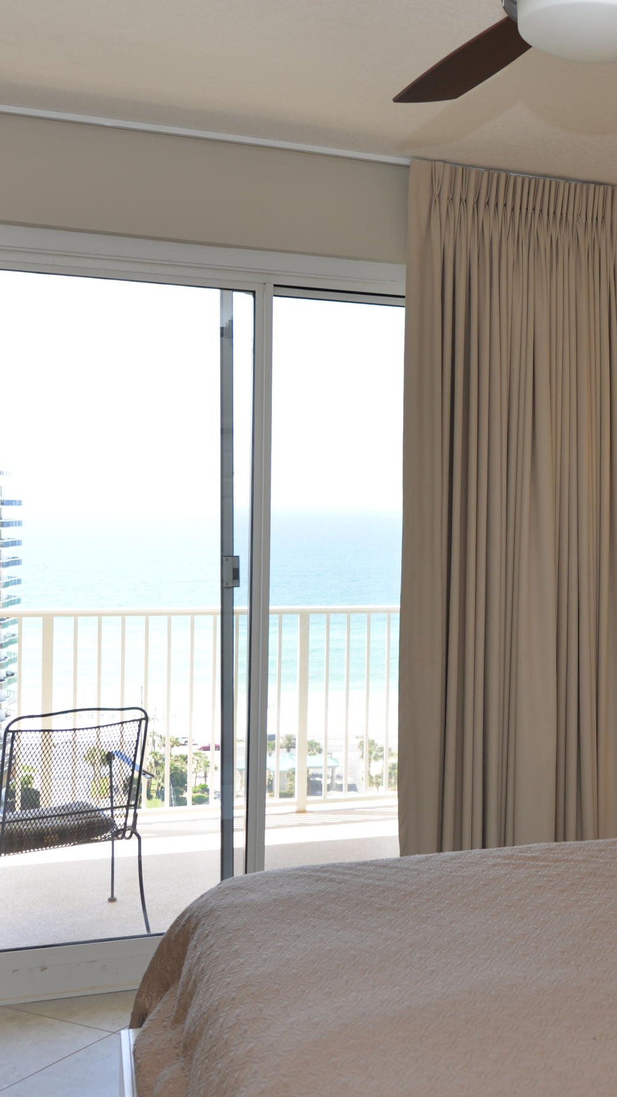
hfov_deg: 27.0
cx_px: 600
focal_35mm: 42
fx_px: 1222
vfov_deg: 48.4
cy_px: 558
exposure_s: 1/80
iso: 200
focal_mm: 24
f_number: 4.5
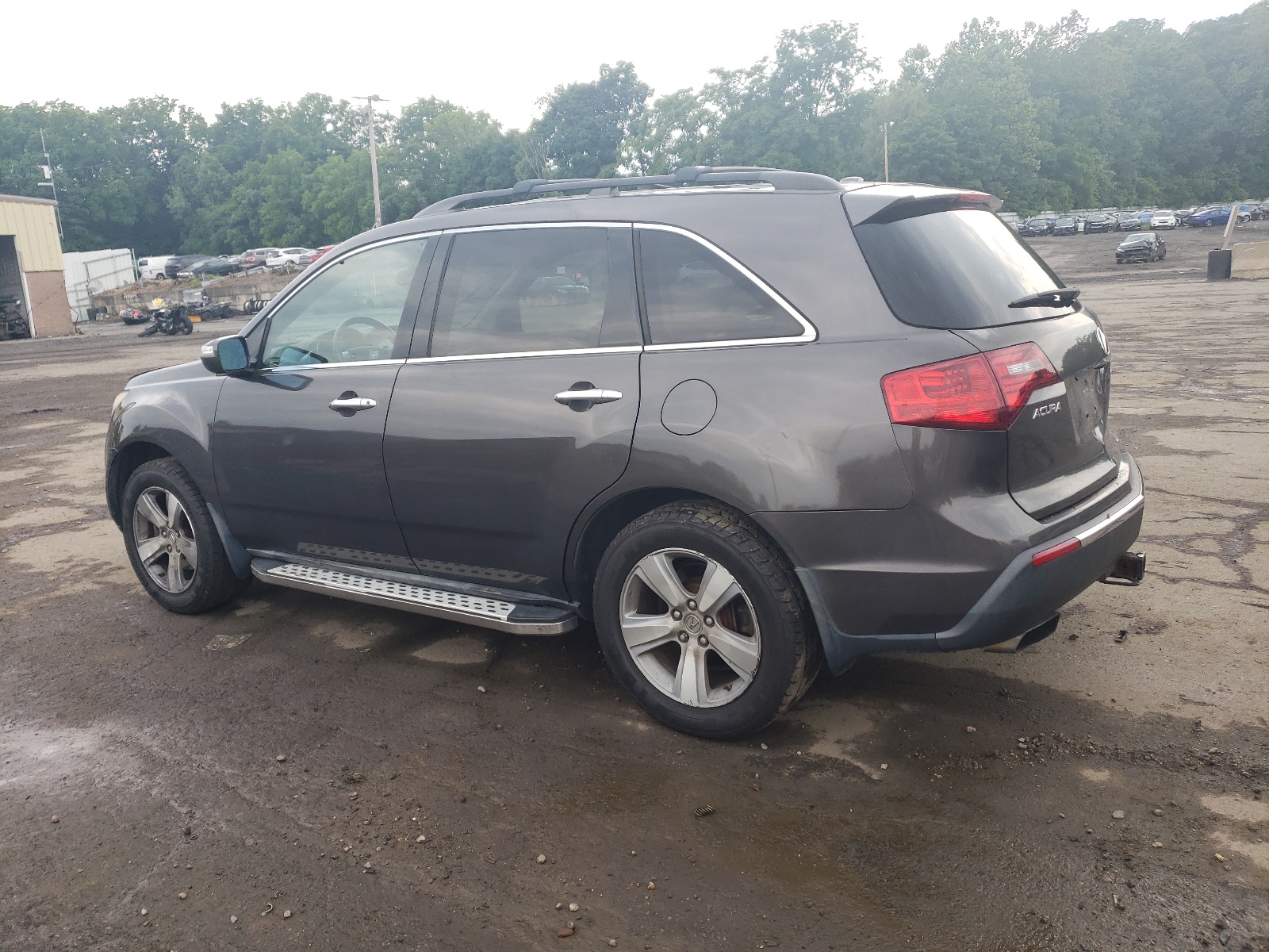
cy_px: 476
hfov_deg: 67.3
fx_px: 953
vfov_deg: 53.1
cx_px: 634
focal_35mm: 26
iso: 50
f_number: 1.5
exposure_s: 1/667
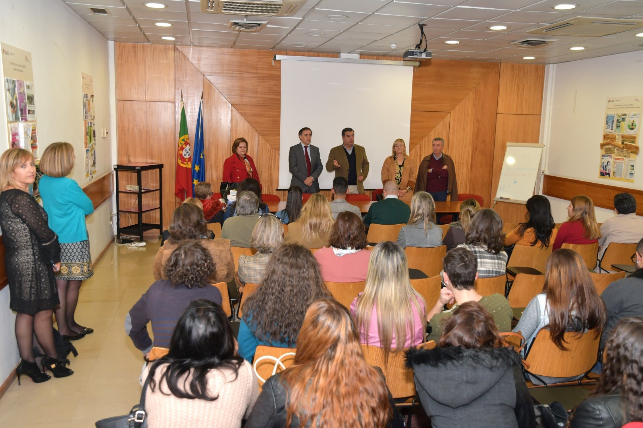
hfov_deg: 57.2
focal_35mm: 33
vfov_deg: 40.0
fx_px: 589
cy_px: 214
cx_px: 322
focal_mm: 22
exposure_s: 1/160
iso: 800
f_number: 4
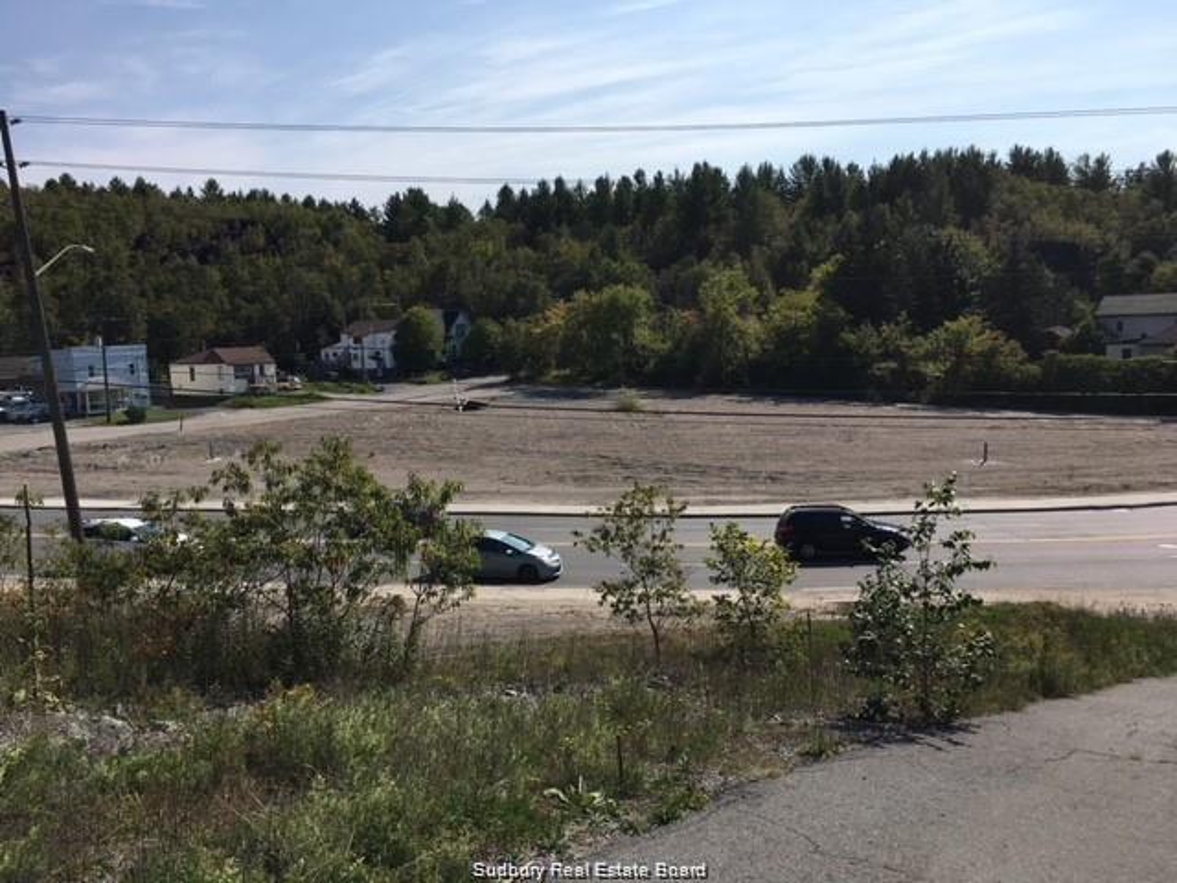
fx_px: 986
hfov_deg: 61.7
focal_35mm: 29
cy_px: 442
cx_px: 588
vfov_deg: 48.2
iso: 25
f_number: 2.2
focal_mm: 4.15
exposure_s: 1/2747
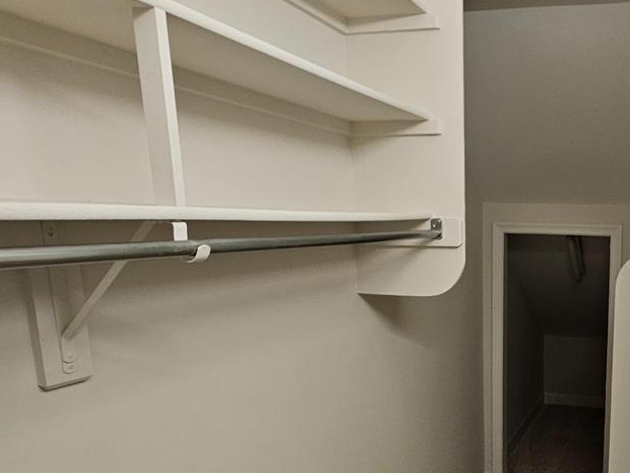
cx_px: 520
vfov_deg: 45.2
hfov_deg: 55.0
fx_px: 546
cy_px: 355
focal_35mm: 30
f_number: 2.2
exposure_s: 1/60
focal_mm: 2.2
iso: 160
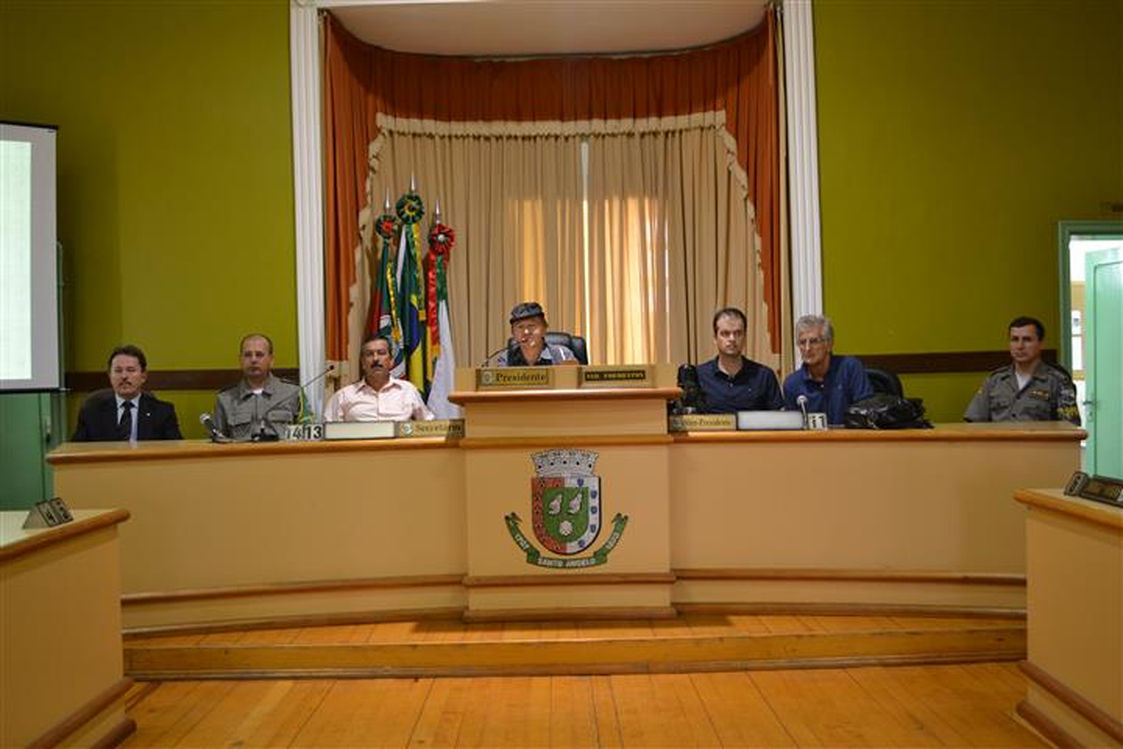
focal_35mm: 33
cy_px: 374
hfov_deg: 57.2
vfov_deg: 40.0
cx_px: 562
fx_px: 1029
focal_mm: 22
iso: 800
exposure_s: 1/30
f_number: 4
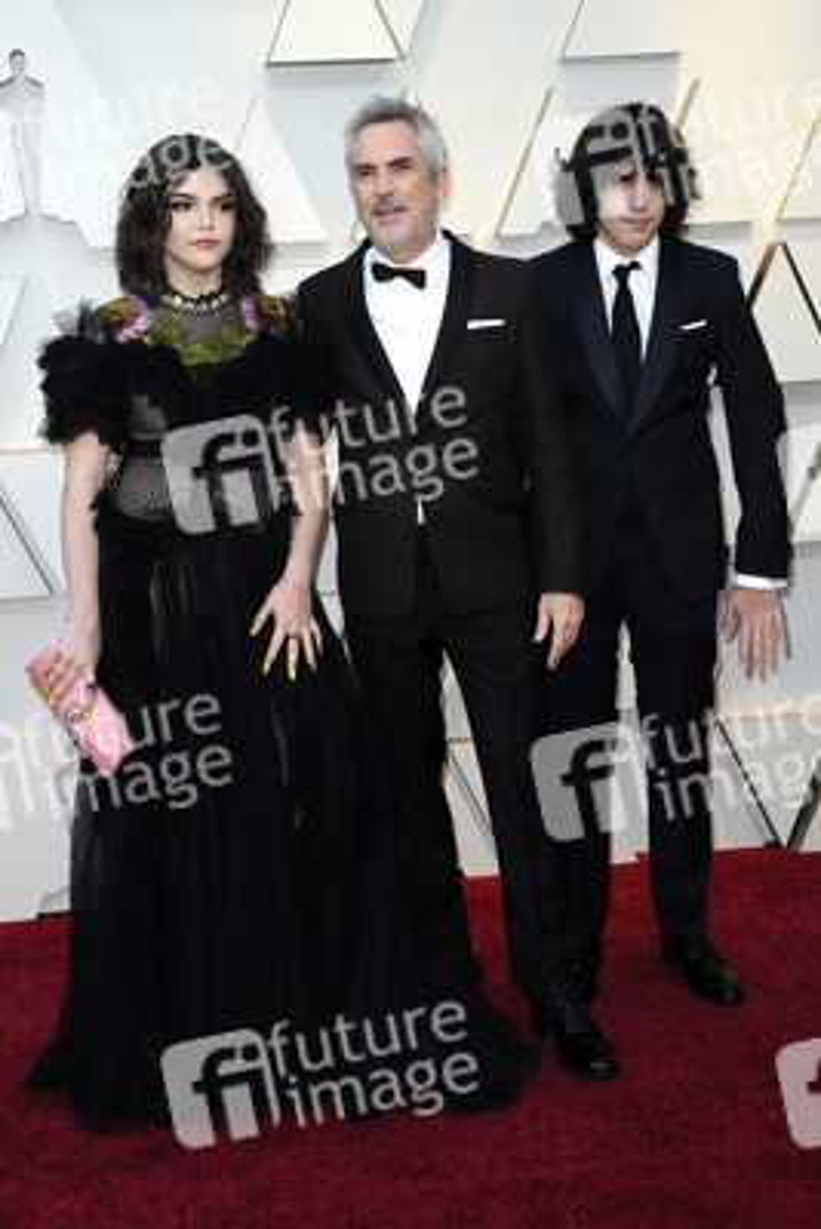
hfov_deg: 26.0
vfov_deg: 38.2
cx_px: 410
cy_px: 614
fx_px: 1777
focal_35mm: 52
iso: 800
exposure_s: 1/250
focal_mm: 52
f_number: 8
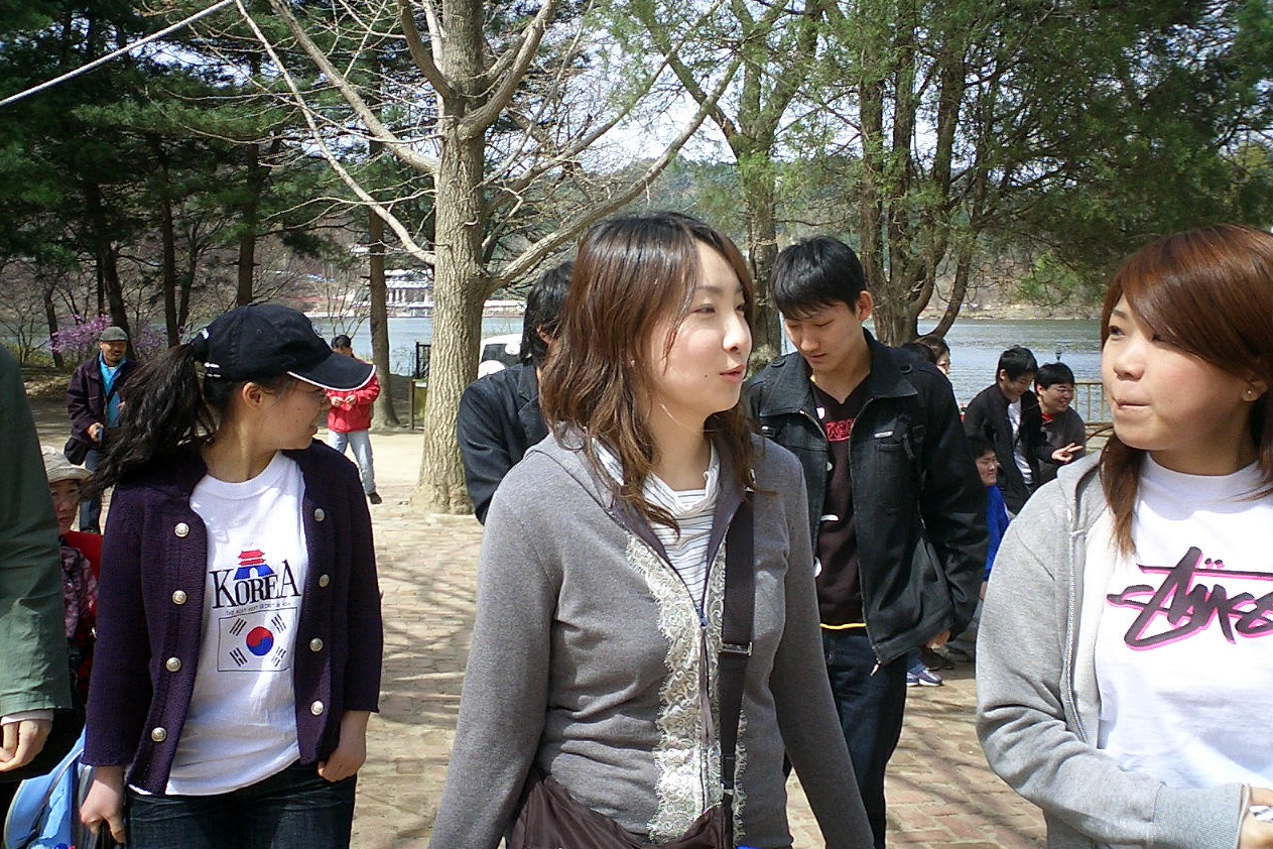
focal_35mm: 39
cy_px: 390
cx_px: 643
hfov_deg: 49.6
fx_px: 1379
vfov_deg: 34.2
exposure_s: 1/500
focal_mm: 5.6
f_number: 3.5
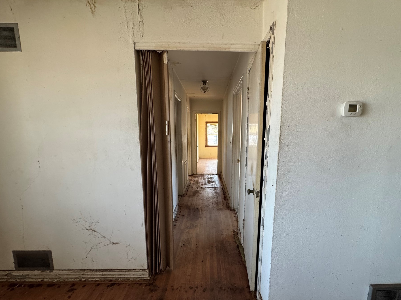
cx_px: 213
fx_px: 174
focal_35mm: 15
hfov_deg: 98.0
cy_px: 159
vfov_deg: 81.7
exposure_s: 1/60
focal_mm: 2.22
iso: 320
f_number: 2.2
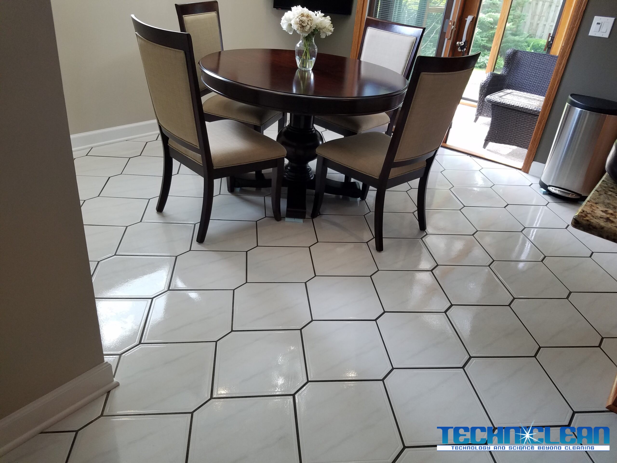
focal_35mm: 26
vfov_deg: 53.1
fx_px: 463
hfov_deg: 67.3
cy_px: 232
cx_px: 308
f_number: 1.7
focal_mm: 4.2
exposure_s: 1/60
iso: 125
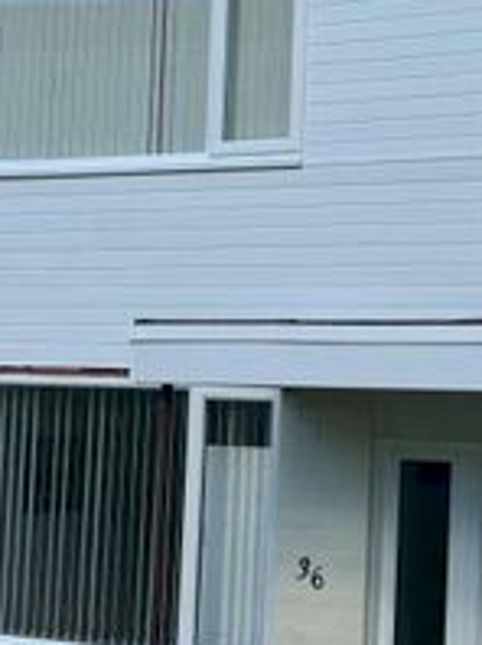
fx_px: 1712
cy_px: 308
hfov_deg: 15.8
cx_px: 430
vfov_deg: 21.3
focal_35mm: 92
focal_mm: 4.2
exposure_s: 1/2212
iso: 32
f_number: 1.6
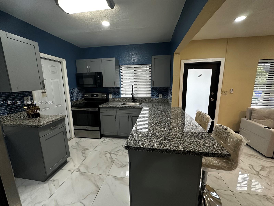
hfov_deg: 102.1
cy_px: 103
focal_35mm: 14
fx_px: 111
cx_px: 137
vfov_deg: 85.7
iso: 250
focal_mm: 2.22
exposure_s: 1/120
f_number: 2.2
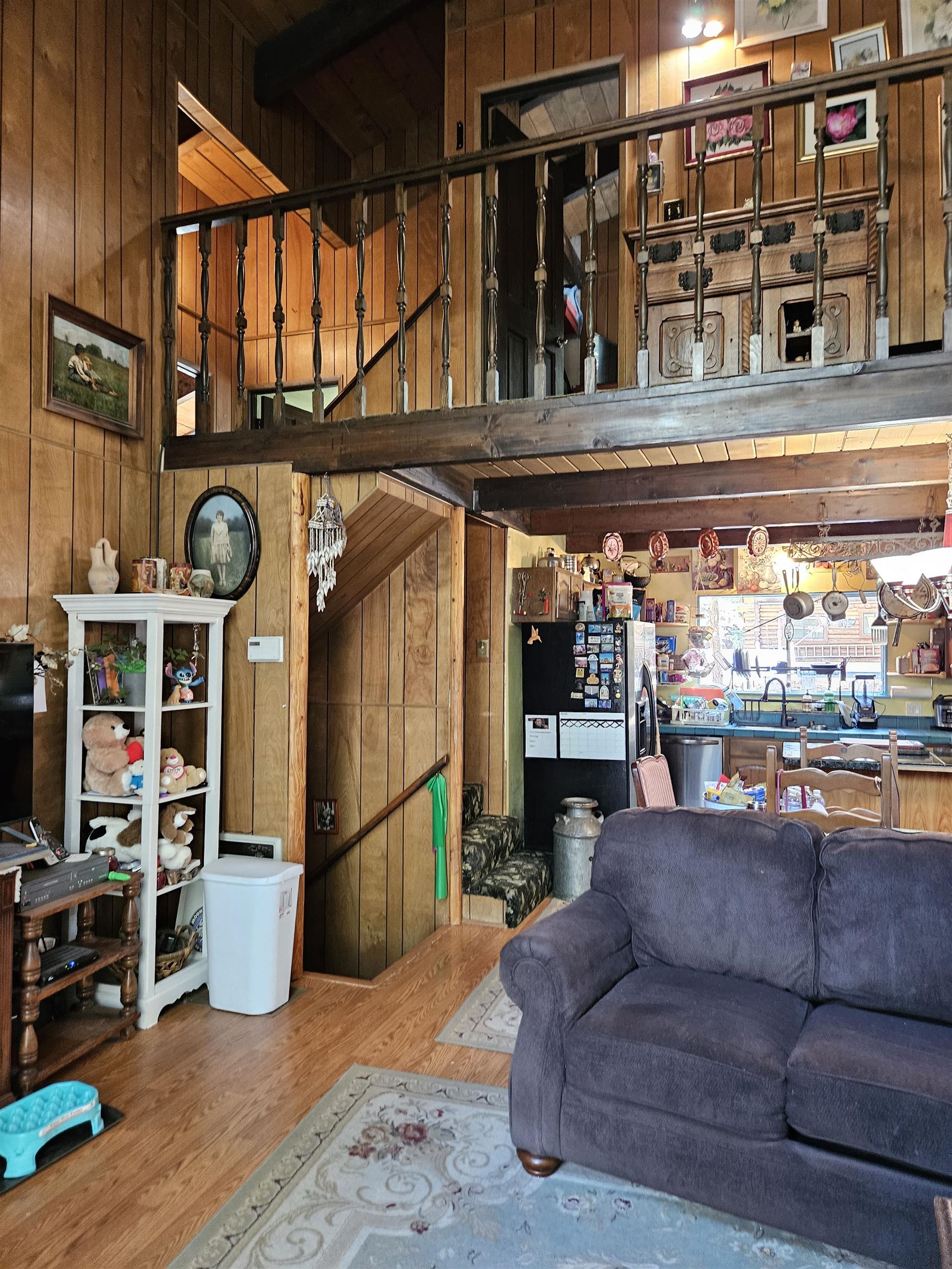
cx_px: 476
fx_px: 843
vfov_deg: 73.9
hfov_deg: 58.9
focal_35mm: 23
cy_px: 634
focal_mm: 5.4
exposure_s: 1/40
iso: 500
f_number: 1.8
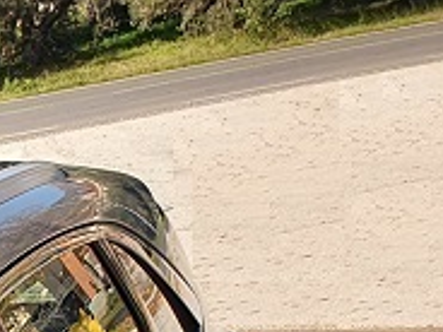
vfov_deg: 11.6
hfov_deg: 14.3
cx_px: -465
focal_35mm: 113
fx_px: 1446
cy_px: 695
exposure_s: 1/726
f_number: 2.4
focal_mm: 4.32
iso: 50
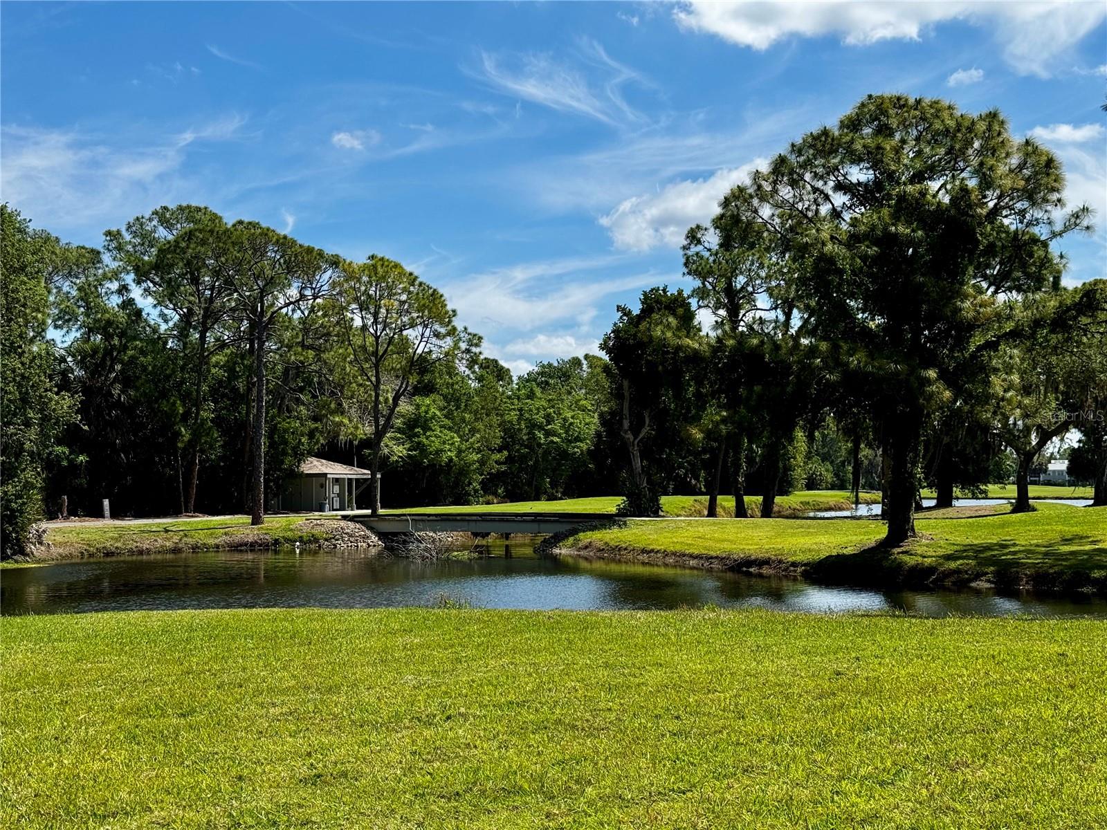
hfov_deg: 39.7
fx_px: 1535
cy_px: 415
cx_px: 554
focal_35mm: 48
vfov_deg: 30.3
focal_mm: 6.76
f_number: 1.78
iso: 64
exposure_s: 1/4975
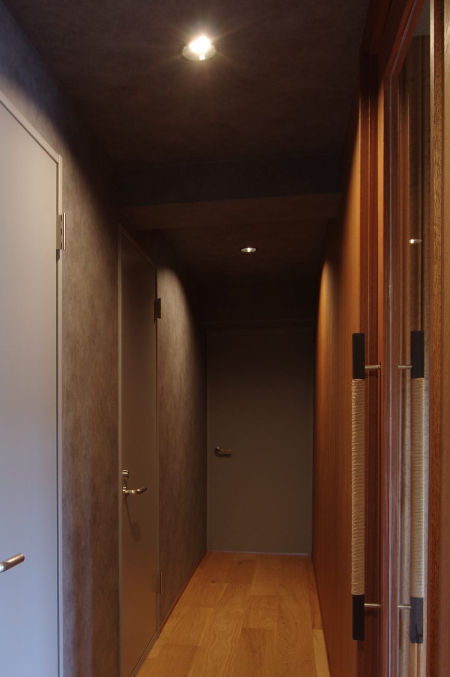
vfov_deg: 56.4
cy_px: 432
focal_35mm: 33
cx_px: 141
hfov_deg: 39.3
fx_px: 620
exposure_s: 1/5
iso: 400
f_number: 7.1
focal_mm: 13
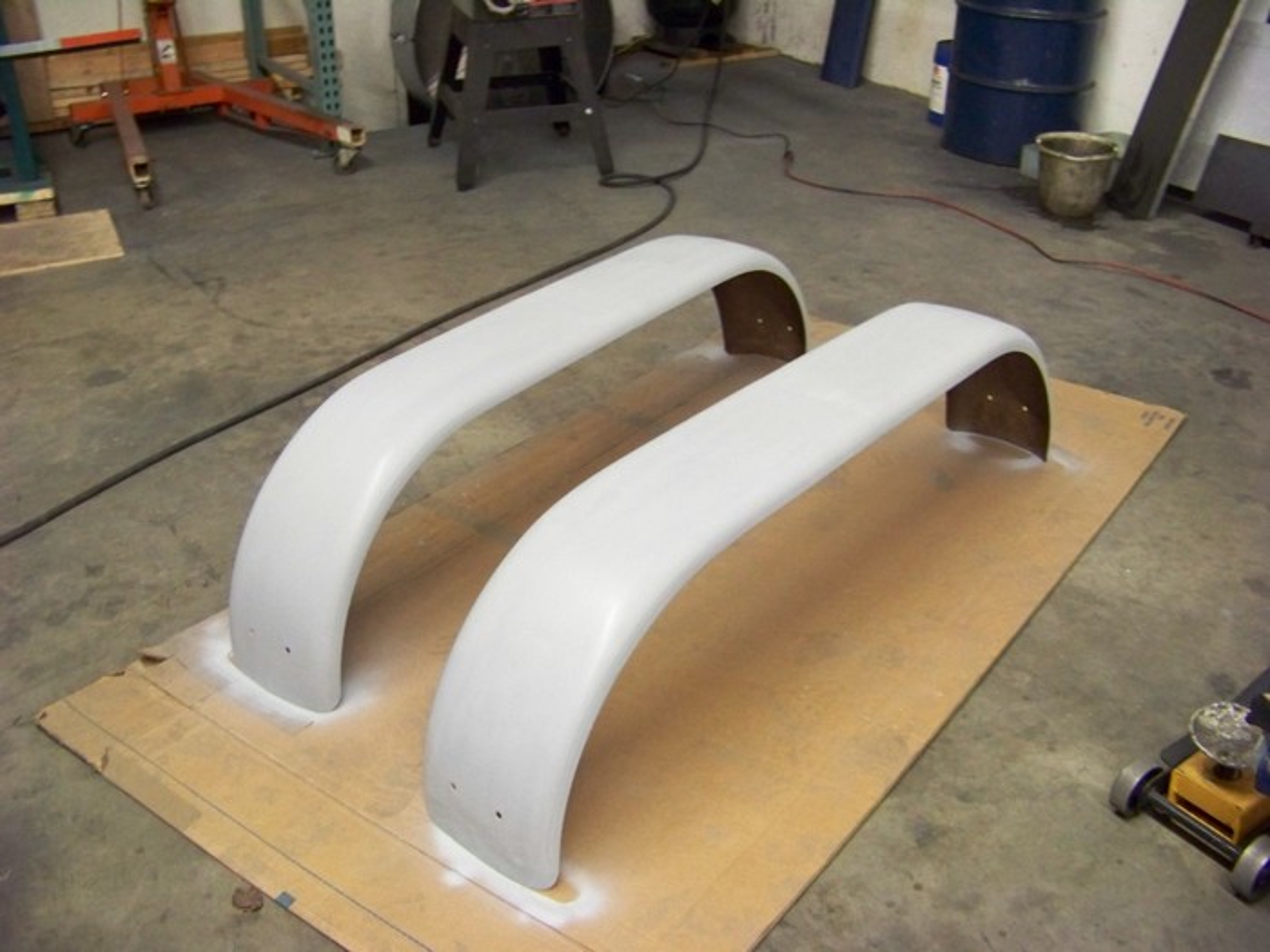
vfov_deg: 39.7
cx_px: 635
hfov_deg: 51.4
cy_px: 476
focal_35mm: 36
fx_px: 1321
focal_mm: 5.85
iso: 400
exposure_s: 1/10
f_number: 2.8
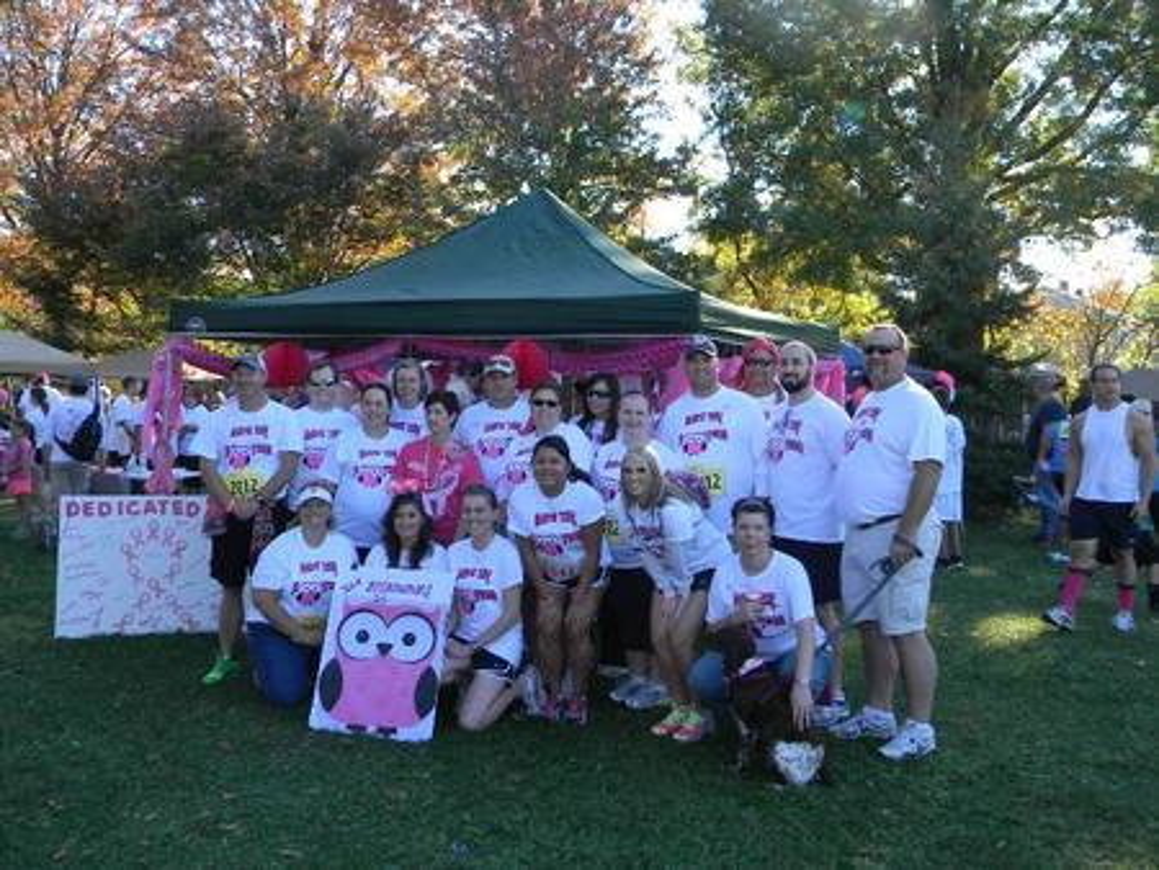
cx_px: 580
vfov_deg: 39.7
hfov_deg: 51.3
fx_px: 1206
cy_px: 435
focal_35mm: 36
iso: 80
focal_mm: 6.4
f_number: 3.7
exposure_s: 1/137
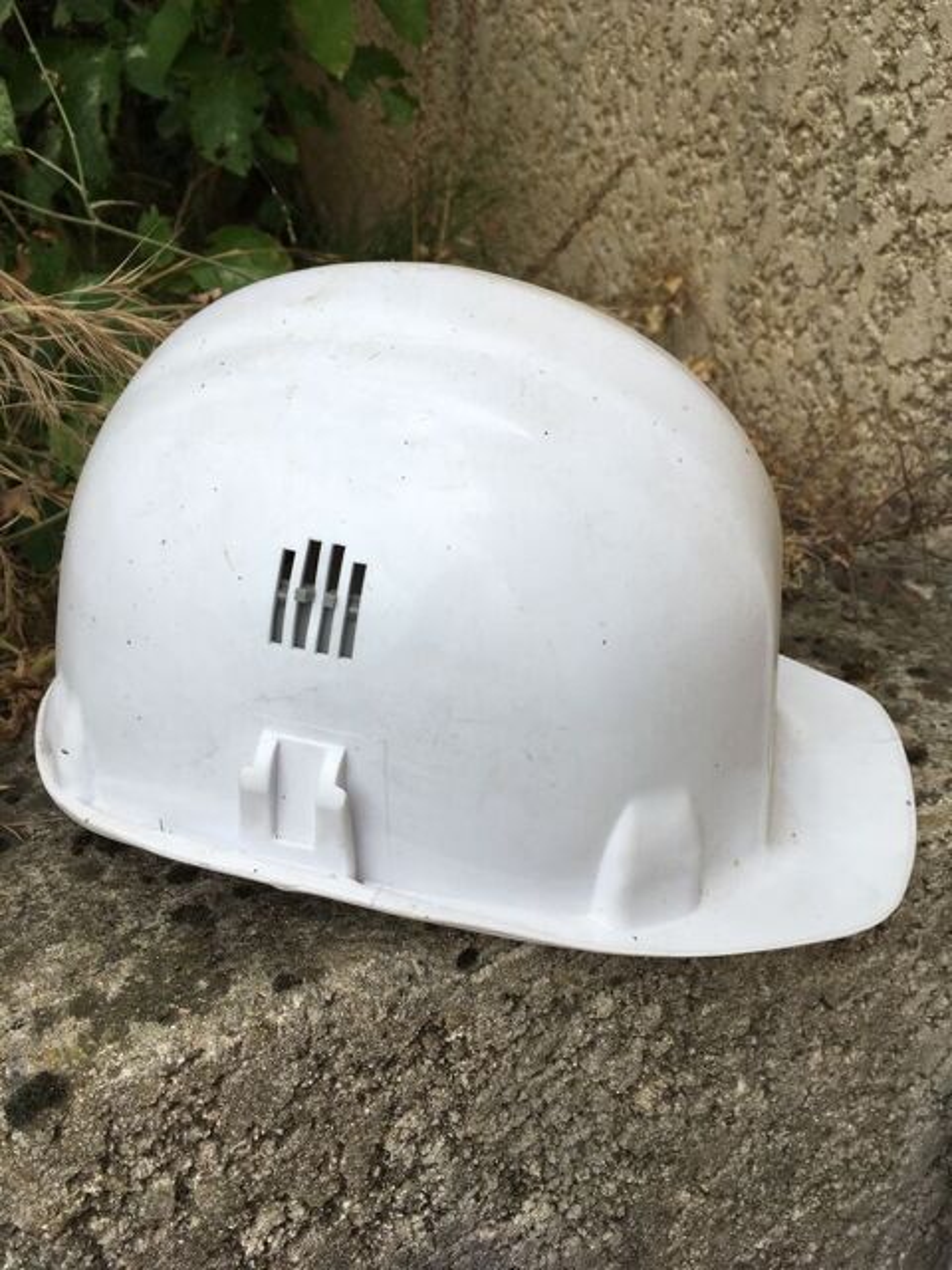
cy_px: 635
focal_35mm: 29
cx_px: 476
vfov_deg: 61.7
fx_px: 1063
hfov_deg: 48.2
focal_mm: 4.15
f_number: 2.2
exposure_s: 1/746
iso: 25
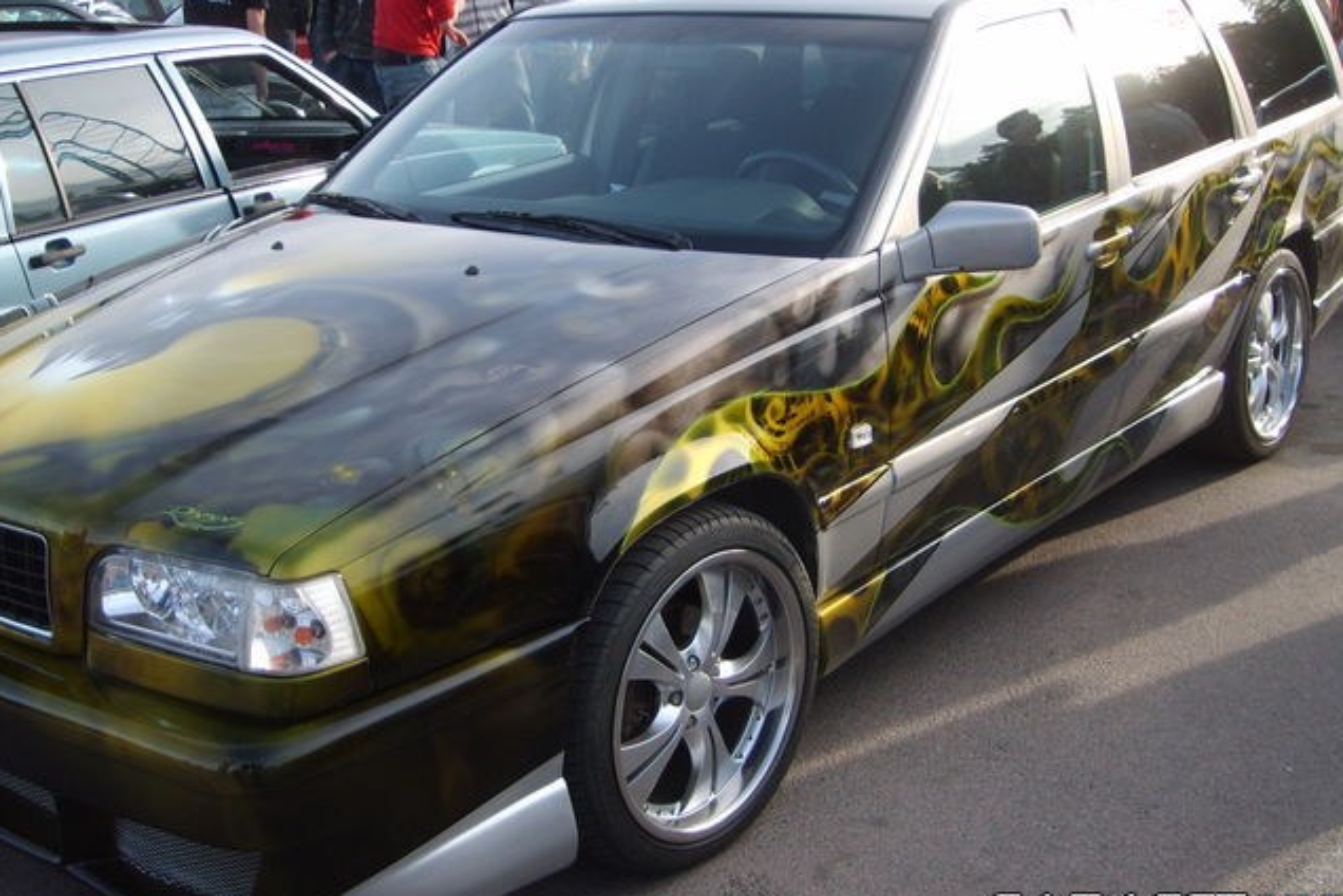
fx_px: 1679
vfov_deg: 29.9
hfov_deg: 43.6
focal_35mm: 45
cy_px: 418
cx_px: 672
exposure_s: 1/250
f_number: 3
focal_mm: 7.2
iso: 50
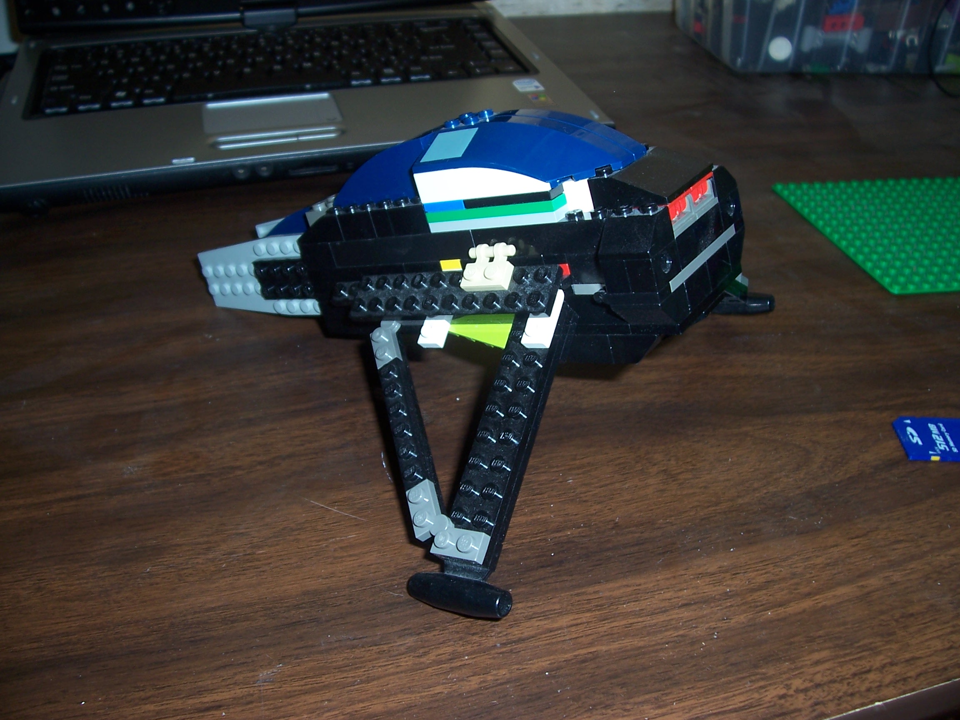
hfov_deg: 54.0
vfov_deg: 41.8
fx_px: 943
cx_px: 480
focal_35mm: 34
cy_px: 360
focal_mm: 5.6
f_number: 2.7
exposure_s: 1/60
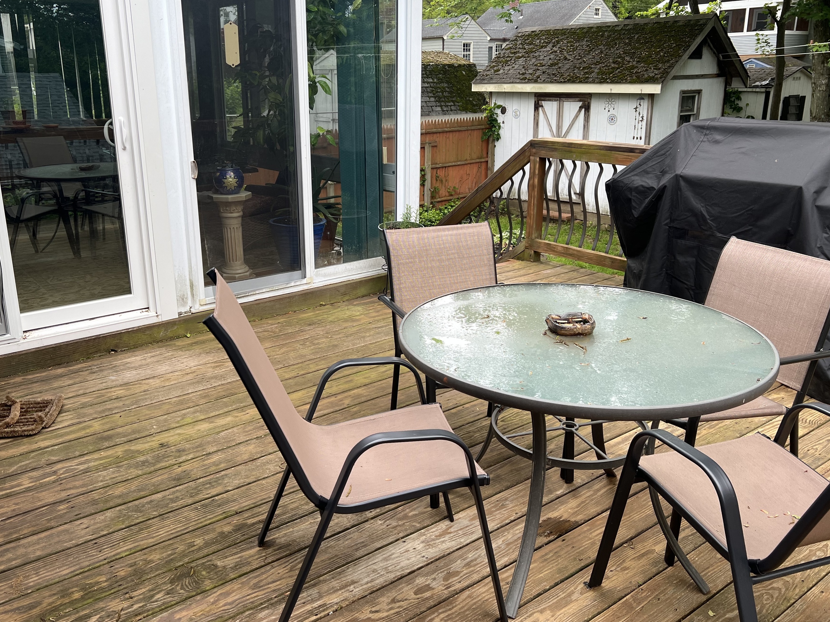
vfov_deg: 46.7
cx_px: 361
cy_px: 277
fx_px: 719
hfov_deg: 59.8
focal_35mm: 30
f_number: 1.5
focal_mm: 5.7
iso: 50
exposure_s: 1/339
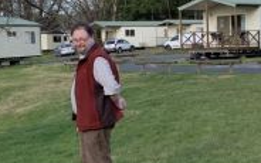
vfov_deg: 14.5
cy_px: 67
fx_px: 640
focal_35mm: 90
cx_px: 190
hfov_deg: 22.9
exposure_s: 1/664
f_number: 1.8
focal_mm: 4.25
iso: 25
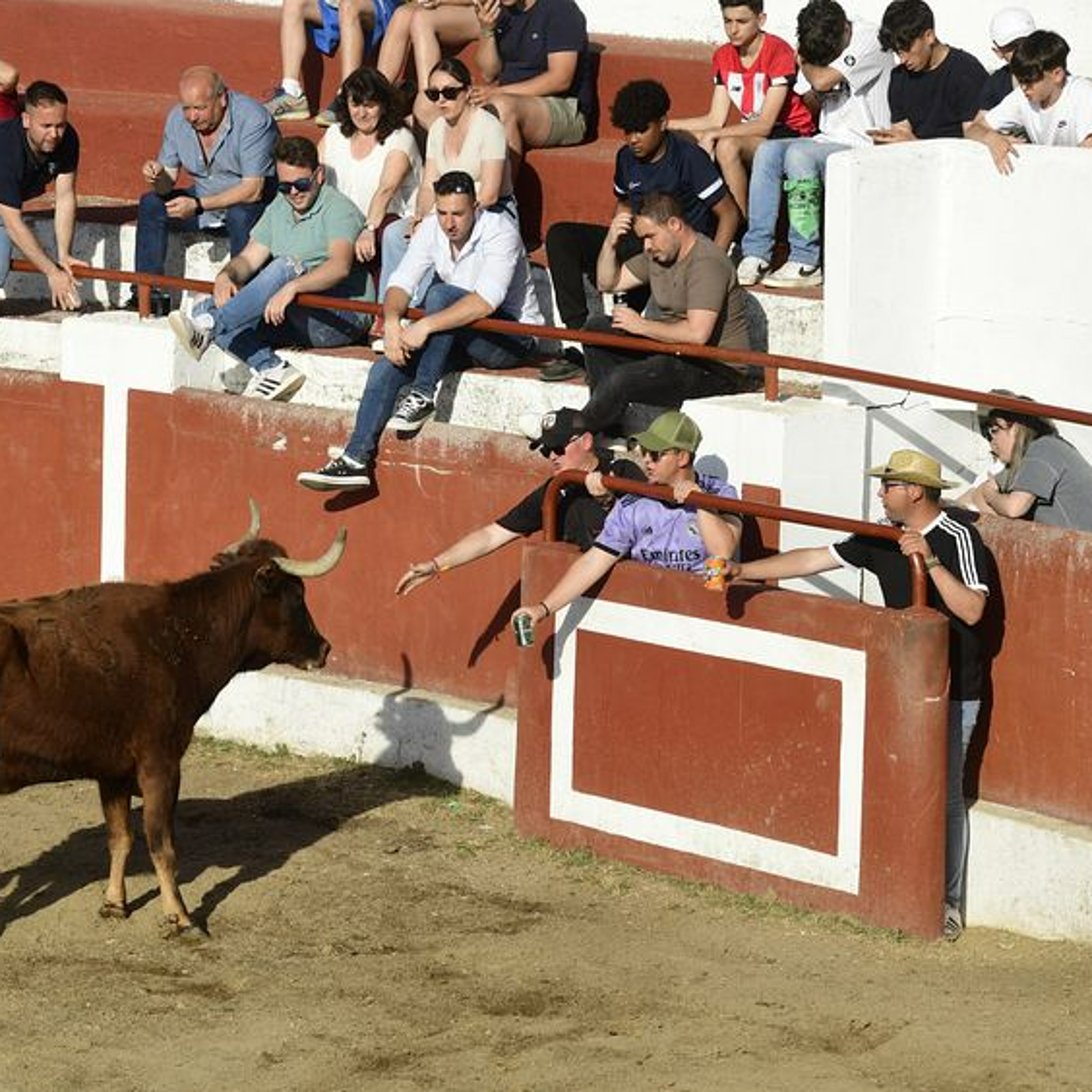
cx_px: 505
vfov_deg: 9.1
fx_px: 6853
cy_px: 547
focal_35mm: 192
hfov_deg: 9.1
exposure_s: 1/400
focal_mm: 150
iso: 250
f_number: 10
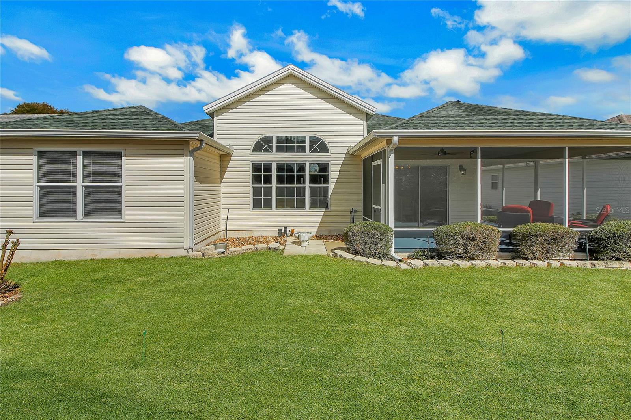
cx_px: 316
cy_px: 210
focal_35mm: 15
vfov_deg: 77.3
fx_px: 263
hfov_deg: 100.4
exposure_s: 1/3200
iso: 500
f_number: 8
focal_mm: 10
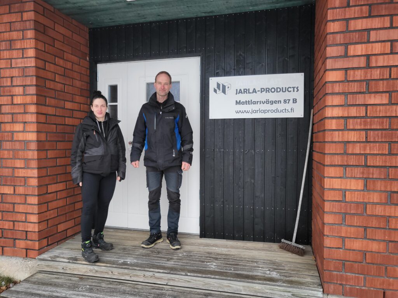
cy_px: 149
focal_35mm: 26
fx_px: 299
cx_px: 199
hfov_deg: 67.3
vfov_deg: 53.1
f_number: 1.8
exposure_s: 1/100
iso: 64
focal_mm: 4.25
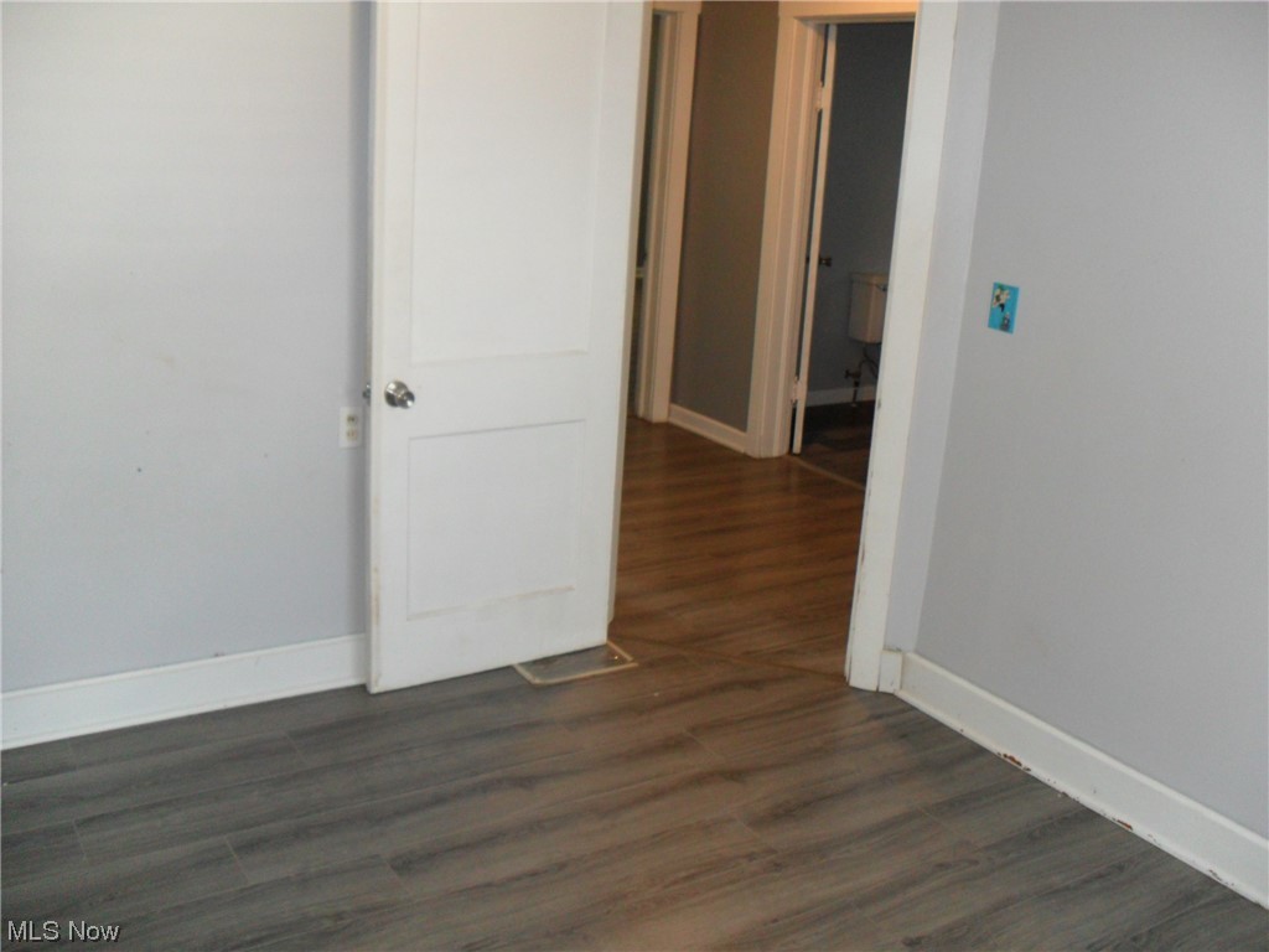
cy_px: 476
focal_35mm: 35
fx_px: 1283
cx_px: 634
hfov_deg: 52.6
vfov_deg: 40.7
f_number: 3
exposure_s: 1/45
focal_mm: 6.3
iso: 200
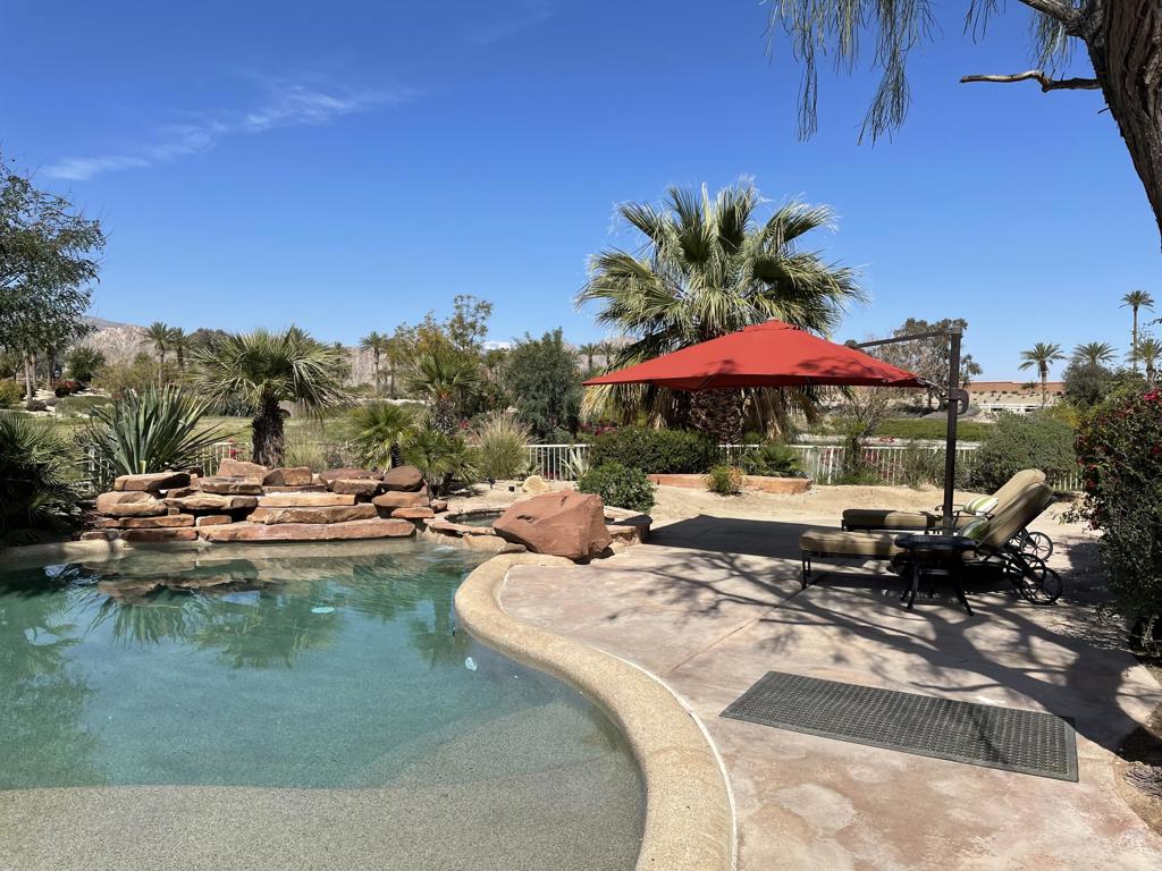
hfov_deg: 67.3
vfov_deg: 53.1
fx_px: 873
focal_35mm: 26
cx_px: 581
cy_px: 436
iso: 32
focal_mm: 4.2
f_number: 1.6
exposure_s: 1/4292
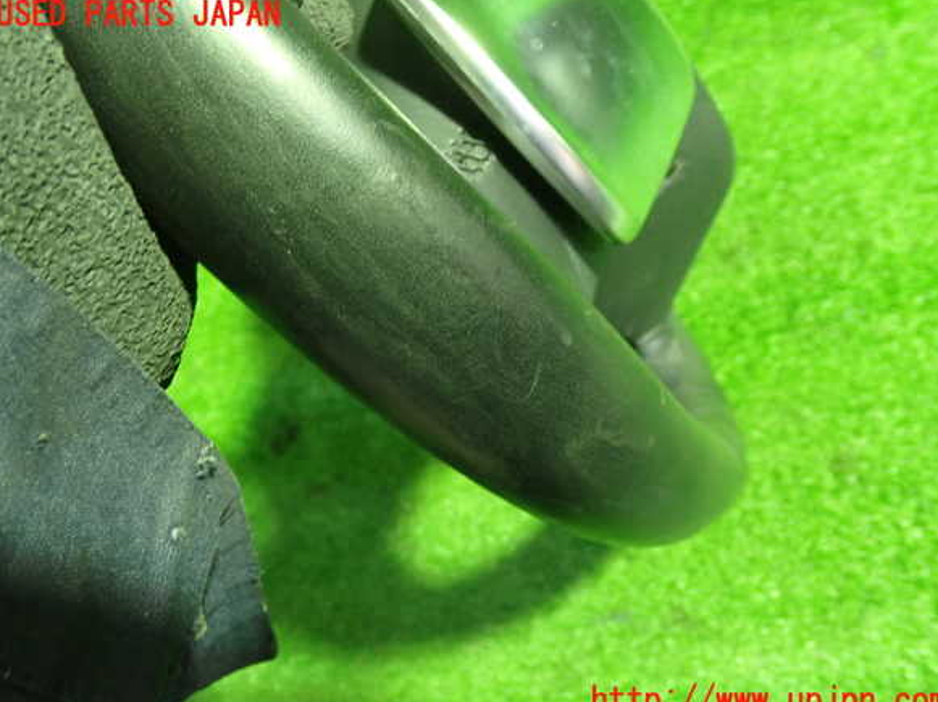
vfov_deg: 45.4
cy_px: 358
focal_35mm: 31
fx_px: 839
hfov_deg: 58.4
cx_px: 471
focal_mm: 5.4
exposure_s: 1/25
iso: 800
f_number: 2.3
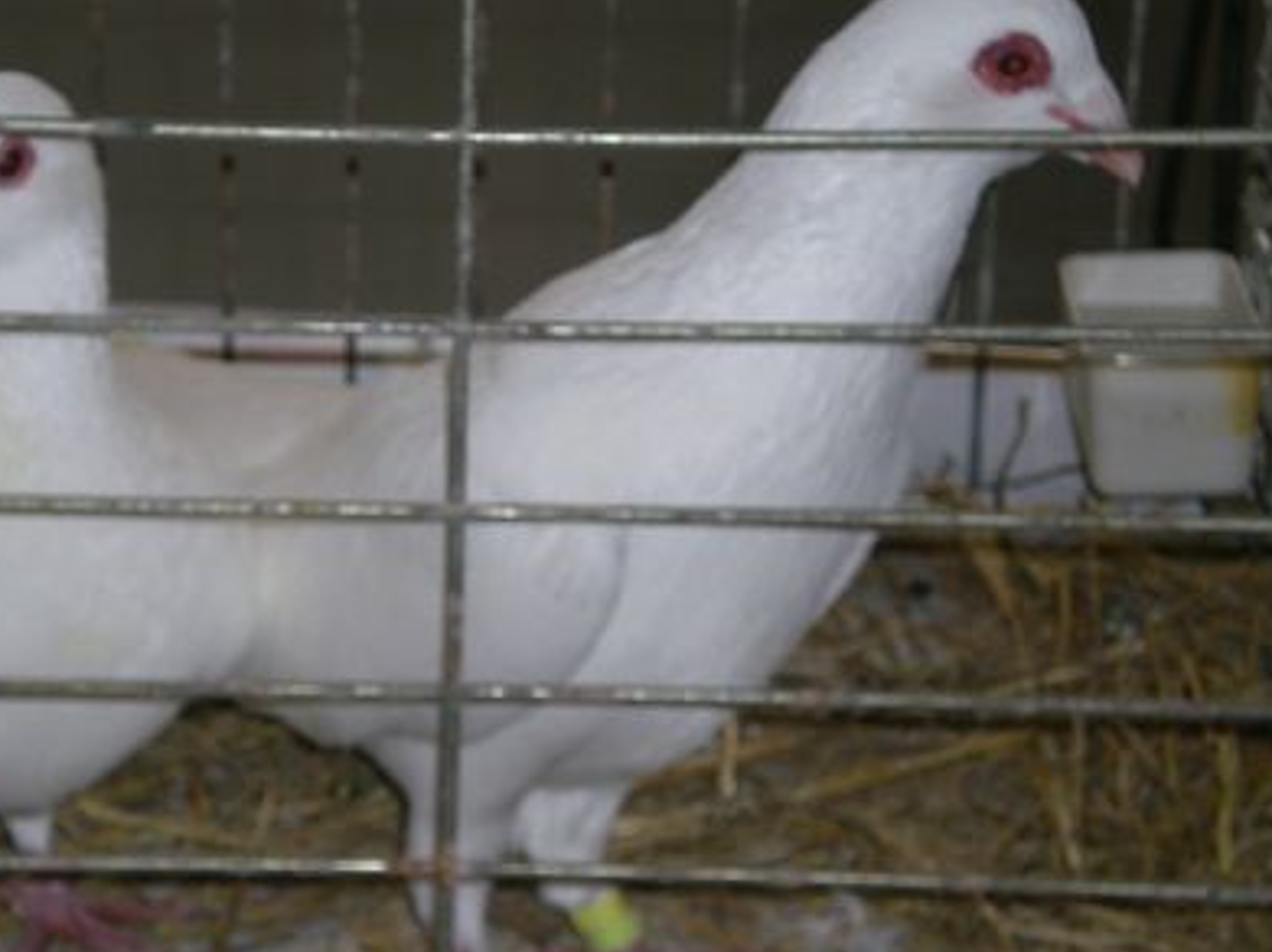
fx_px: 4921
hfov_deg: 14.7
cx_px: 411
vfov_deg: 11.1
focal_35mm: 134
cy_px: 466
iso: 61
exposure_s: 1/60
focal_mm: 14.3
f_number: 5.1
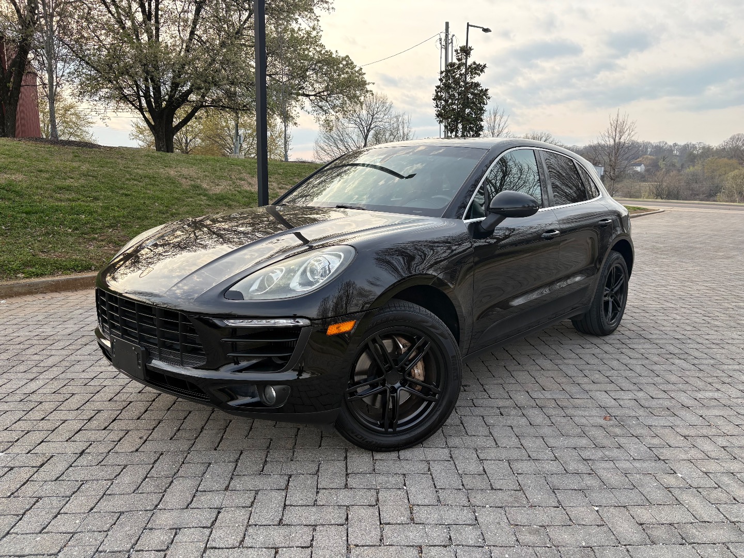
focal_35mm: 26
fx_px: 559
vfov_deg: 53.1
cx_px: 372
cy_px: 279
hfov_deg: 67.3
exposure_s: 1/623
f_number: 1.6
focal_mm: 5.96
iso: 64
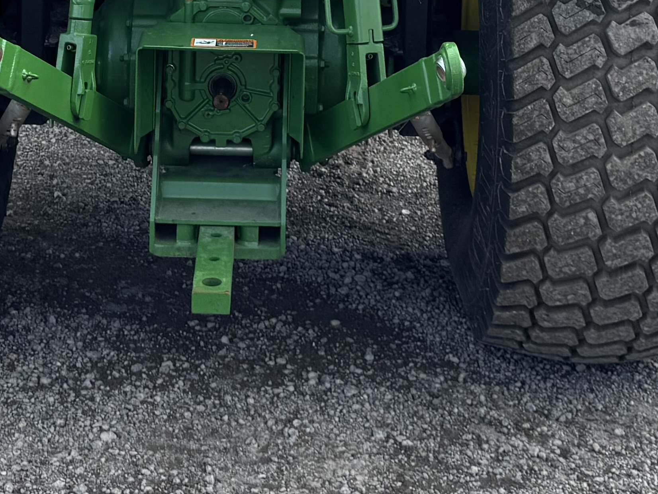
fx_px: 1578
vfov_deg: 16.5
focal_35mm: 83
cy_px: -209
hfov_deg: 23.5
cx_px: 264
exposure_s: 1/1456
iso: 80
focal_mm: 6.76
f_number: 1.78
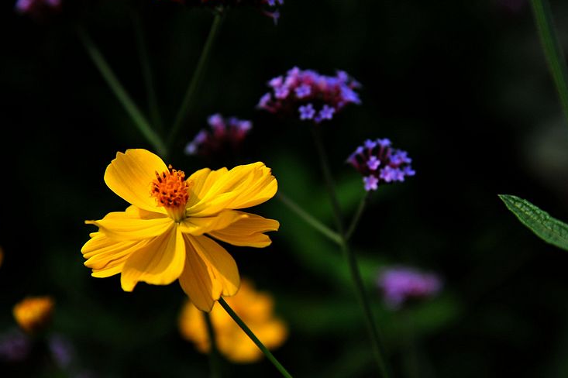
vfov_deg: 10.5
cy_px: 200
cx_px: 285
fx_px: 2066
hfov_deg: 15.7
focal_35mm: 131
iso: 800
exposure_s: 1/5000
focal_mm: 120
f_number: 5.6
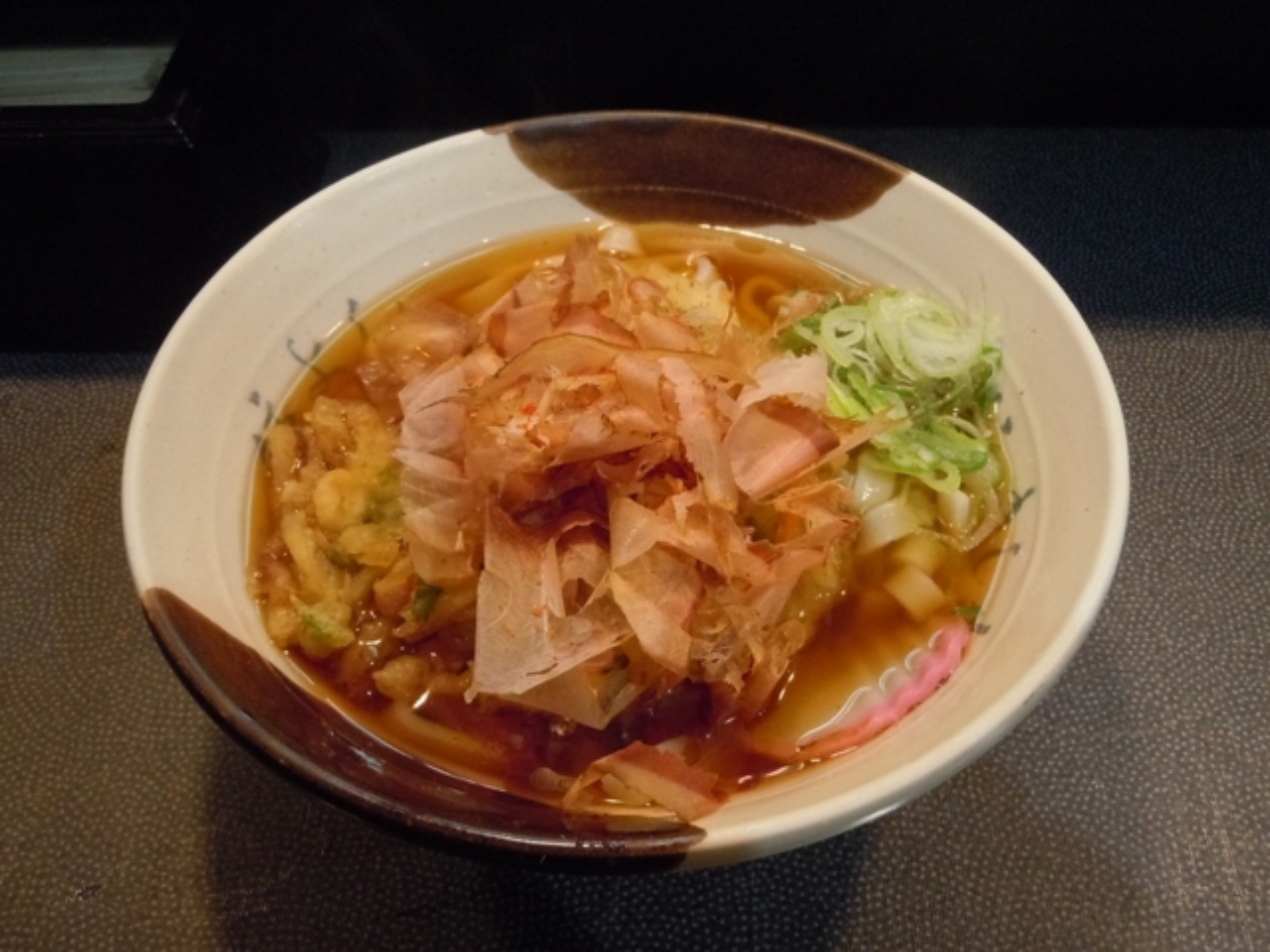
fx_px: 1211
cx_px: 635
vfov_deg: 42.9
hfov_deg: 55.4
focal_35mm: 33
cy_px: 476
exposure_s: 1/125
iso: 640
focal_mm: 5.9
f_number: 4
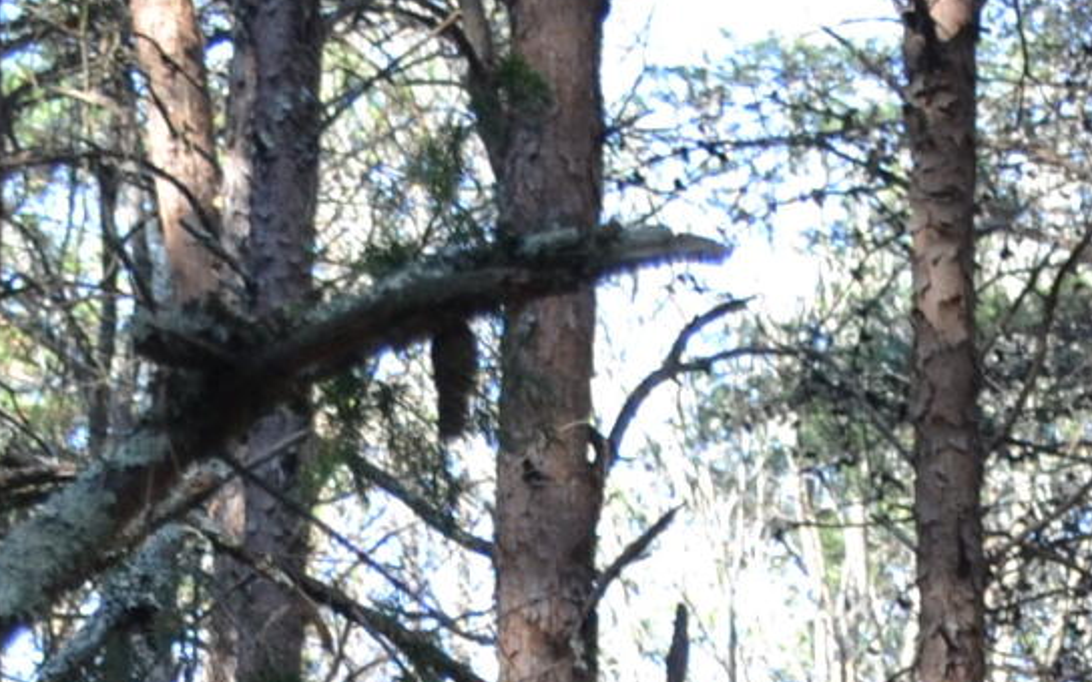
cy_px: 1932
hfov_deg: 9.3
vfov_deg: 5.7
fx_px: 6518
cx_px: 1672
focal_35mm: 219
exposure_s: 1/125
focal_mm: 26
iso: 400
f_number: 5.6
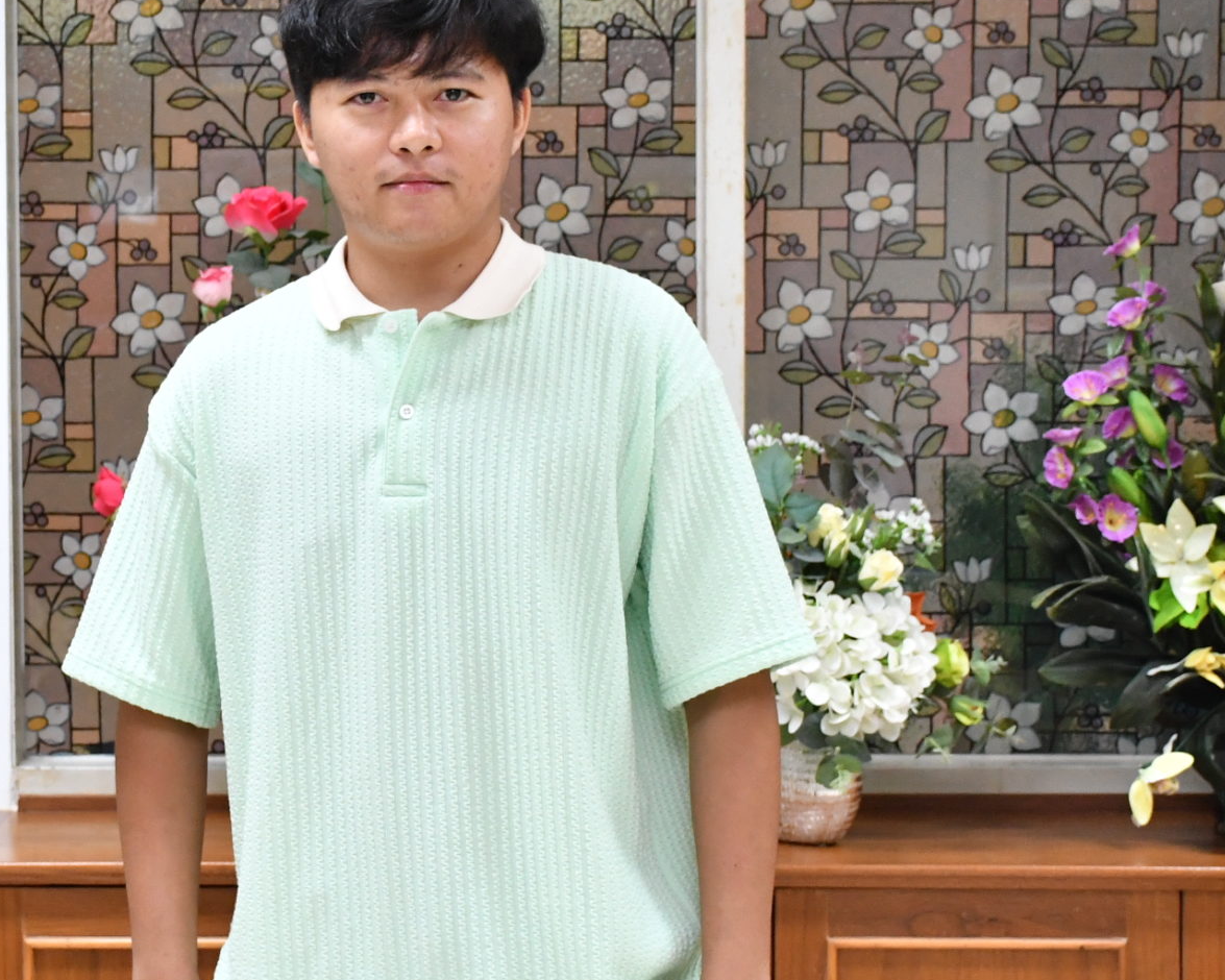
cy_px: 501
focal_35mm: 92
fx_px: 3335
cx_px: 374
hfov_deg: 20.7
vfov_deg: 16.7
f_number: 5
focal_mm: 30
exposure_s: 1/100
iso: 2000
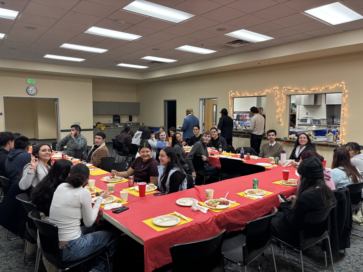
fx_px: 273
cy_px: 136
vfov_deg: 53.1
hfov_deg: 67.3
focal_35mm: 26
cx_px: 182
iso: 250
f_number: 1.6
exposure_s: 1/60
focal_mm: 5.96
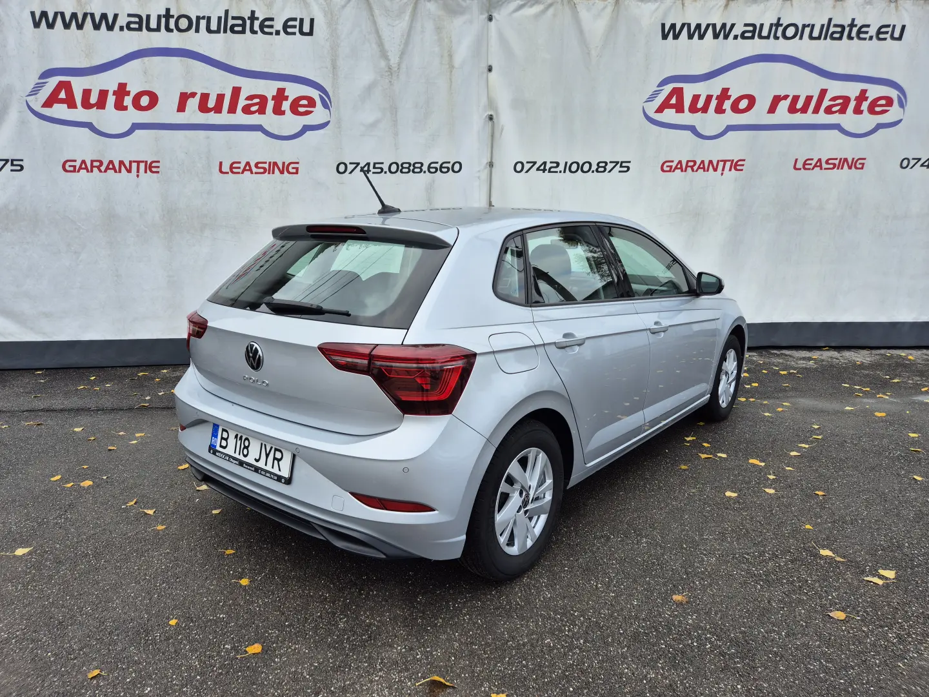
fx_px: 617
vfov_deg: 58.9
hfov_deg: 73.9
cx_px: 464
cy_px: 348
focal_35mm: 23
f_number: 1.8
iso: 25
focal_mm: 5.4
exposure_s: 1/367
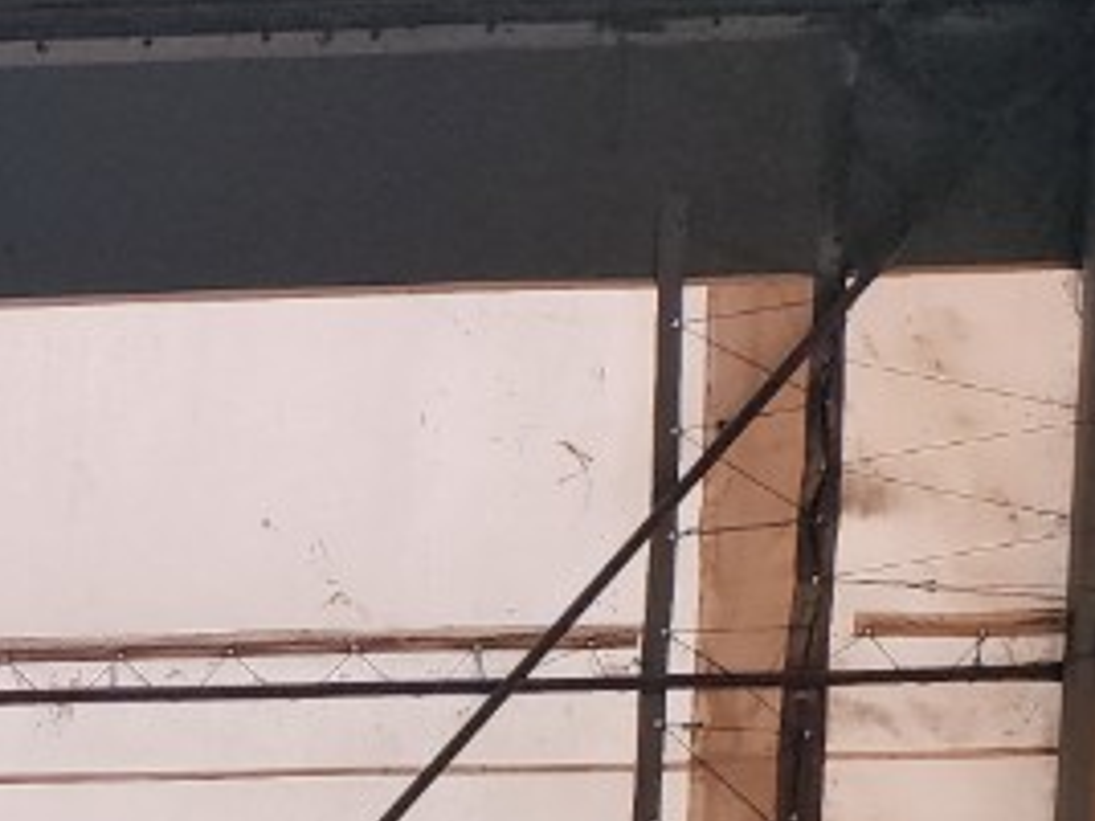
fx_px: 3480
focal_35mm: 110
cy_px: 1642
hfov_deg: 13.4
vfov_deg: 12.0
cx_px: -1508
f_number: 1.8
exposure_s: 1/120
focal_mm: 6.4
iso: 100
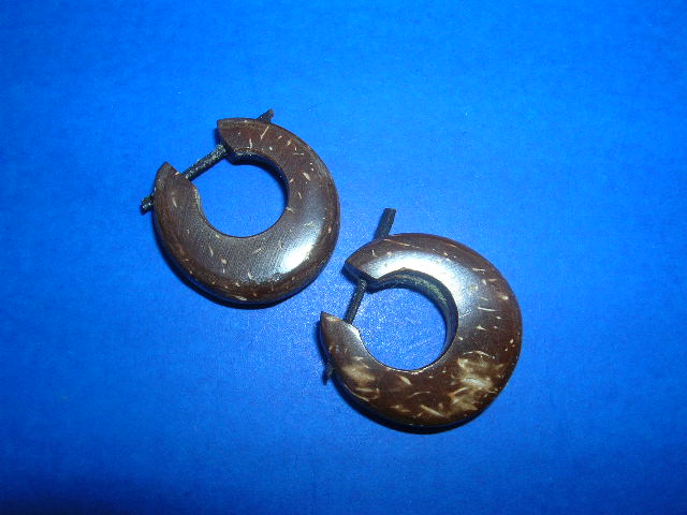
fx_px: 695
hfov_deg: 52.6
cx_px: 344
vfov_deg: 40.7
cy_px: 258
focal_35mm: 35
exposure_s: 1/60.1
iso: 50
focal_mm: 5.8
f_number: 5.6
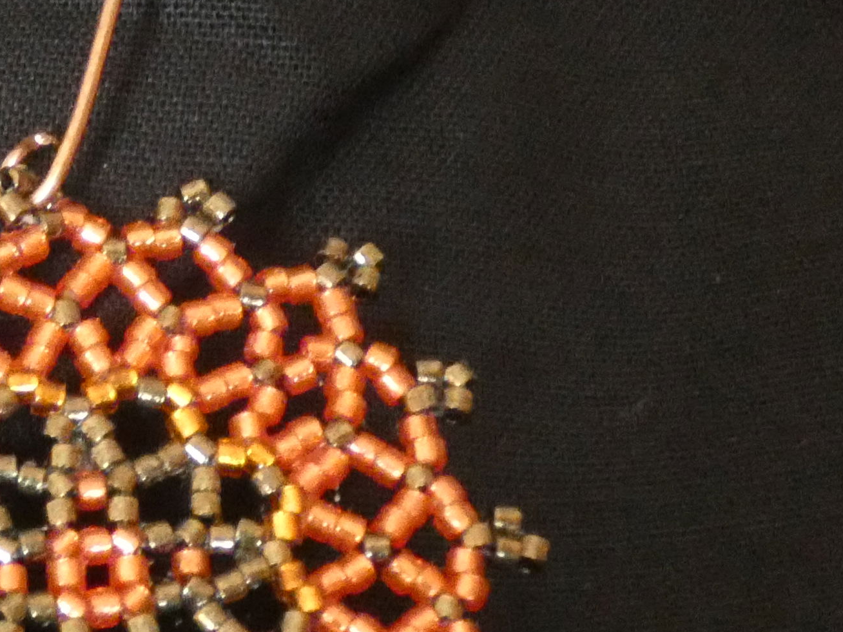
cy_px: 283
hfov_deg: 12.8
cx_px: -416
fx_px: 3556
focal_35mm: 146
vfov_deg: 10.2
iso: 1600
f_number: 3.6
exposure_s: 1/5
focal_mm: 7.1
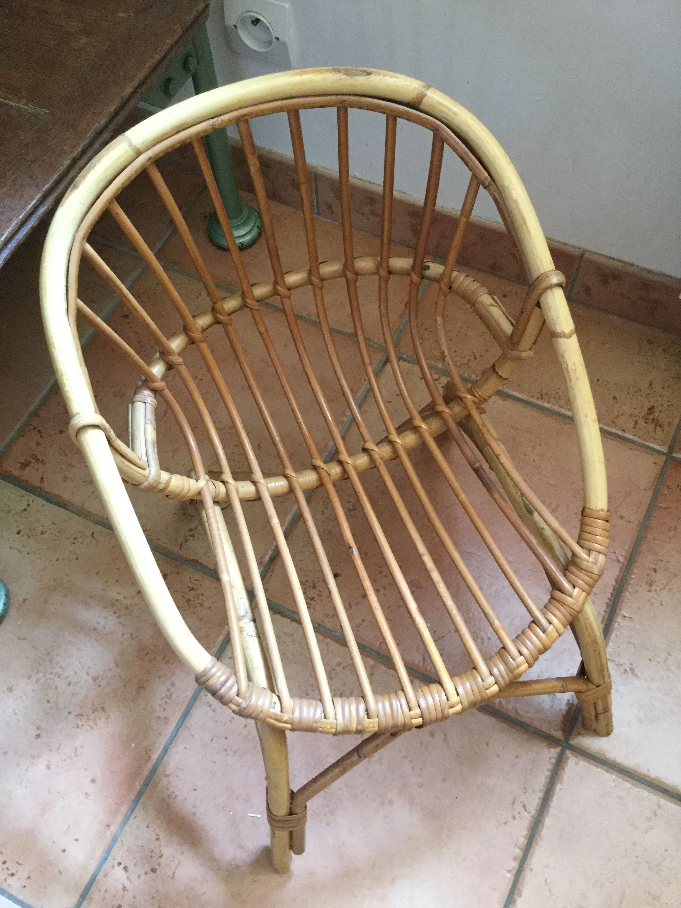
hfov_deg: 45.4
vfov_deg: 58.4
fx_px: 813
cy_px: 454
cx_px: 340
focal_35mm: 31
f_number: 2.4
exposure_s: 1/33
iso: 200
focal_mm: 3.3
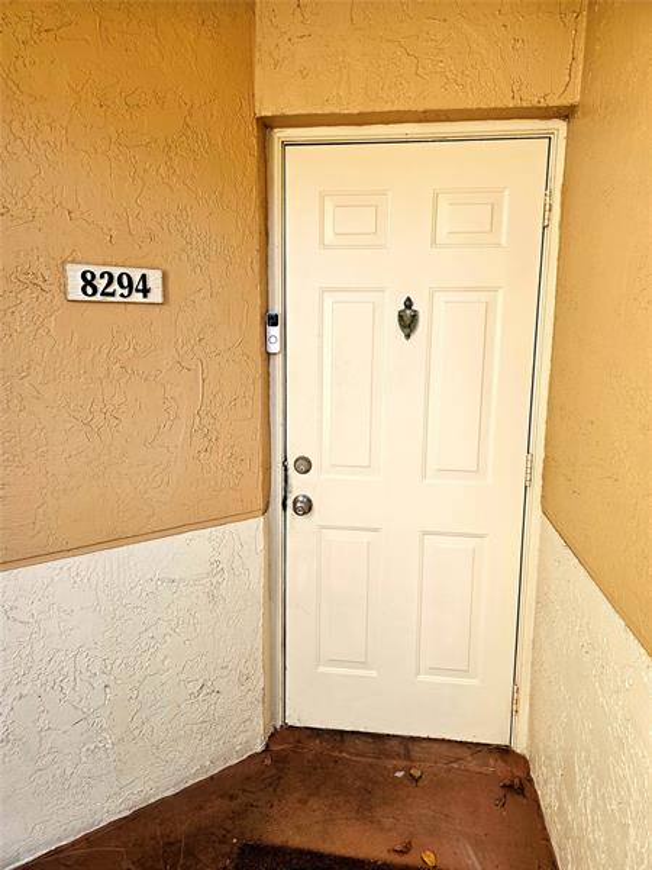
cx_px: 326
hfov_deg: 58.9
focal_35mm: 23
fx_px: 578
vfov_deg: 73.9
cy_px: 435
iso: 50
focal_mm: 6.3
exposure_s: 1/208
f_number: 1.7
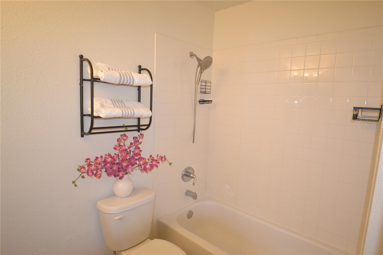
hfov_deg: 85.4
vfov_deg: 63.2
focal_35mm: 20
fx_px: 207
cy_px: 128
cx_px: 192
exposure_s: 1/60
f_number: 3.8
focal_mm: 13
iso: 1000
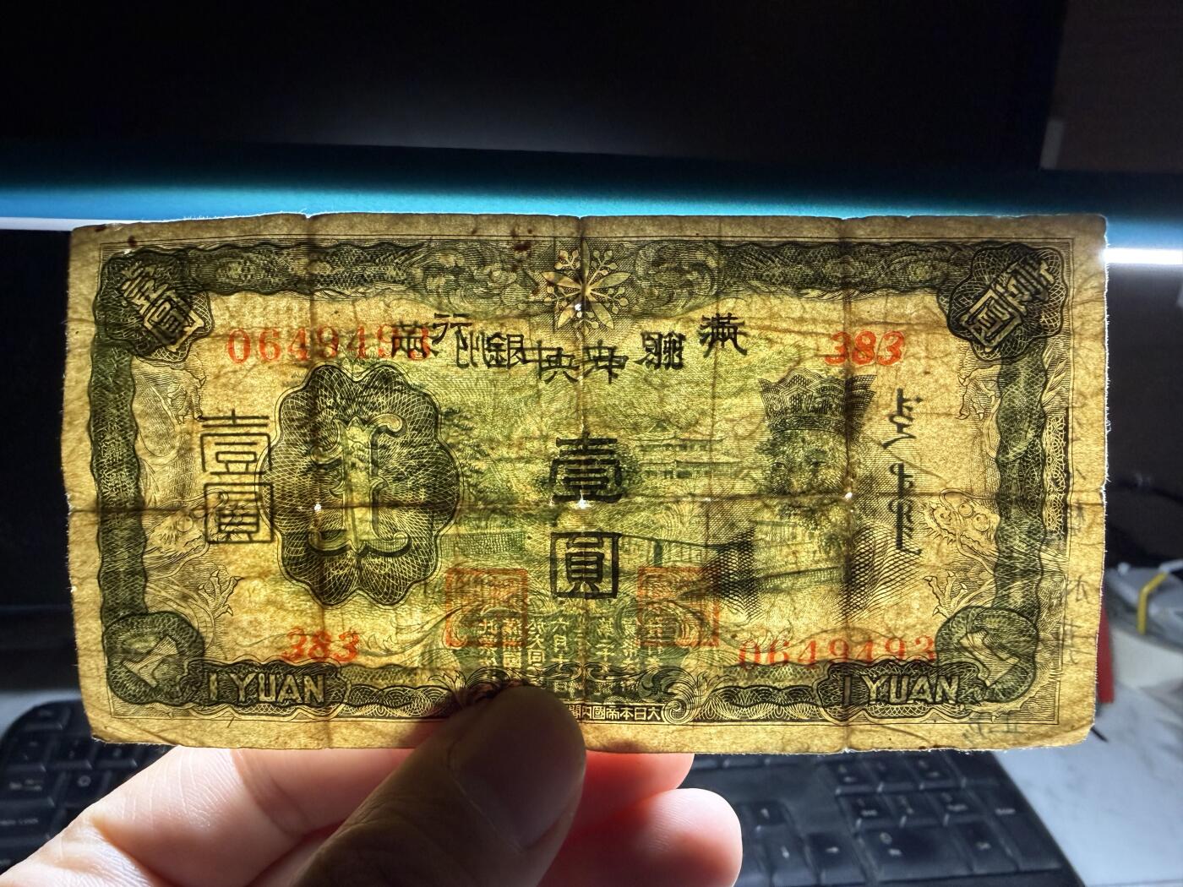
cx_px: 592
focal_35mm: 26
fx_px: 889
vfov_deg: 53.1
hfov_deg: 67.3
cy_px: 444
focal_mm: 2.22
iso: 320
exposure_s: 1/102
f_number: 2.2
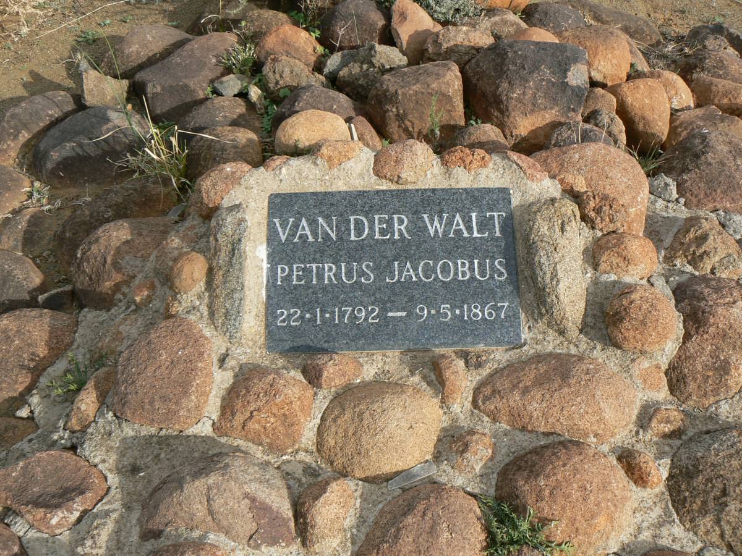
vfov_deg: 39.7
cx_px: 371
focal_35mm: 36
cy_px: 278
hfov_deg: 51.4
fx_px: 772
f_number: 5.6
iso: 80
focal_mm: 6
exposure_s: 1/250
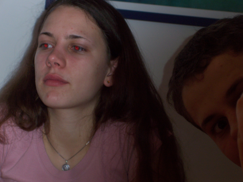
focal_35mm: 108
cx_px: 122
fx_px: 758
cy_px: 91
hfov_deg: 18.2
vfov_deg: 13.7
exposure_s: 1/125
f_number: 4.8
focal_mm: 18.6
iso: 125
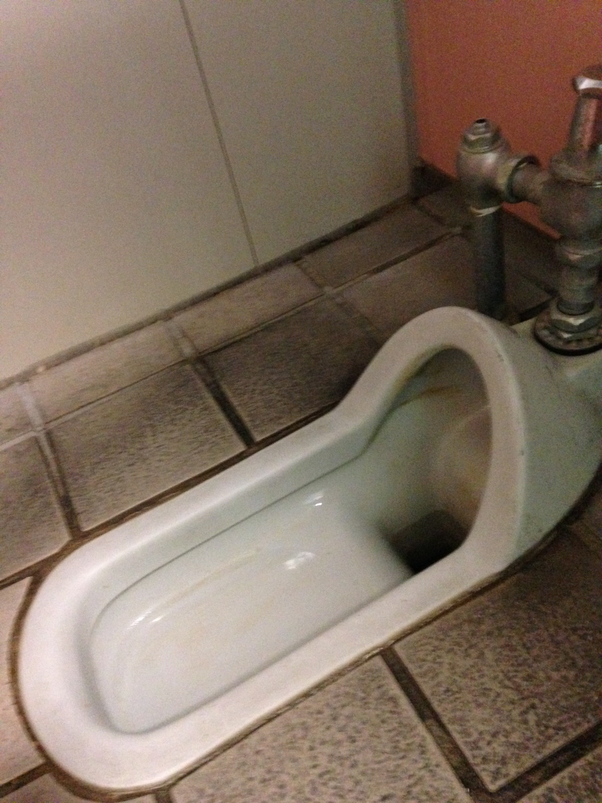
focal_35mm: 33
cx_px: 301
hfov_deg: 42.9
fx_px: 765
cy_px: 402
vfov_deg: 55.4
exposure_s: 1/15
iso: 800
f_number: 2.4
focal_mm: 4.12
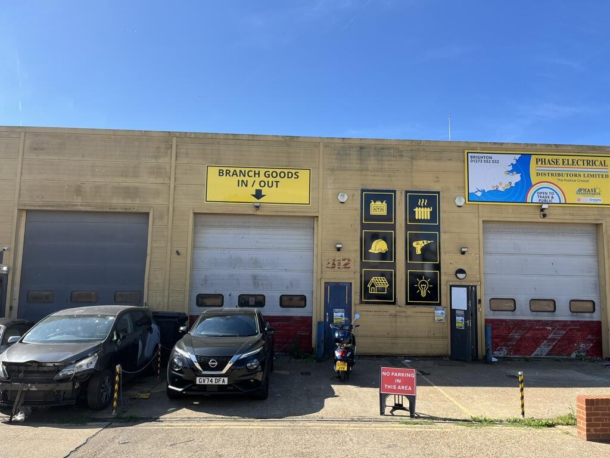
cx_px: 305
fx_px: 458
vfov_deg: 53.1
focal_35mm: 26
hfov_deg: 67.3
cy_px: 229
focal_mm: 5.1
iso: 50
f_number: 1.6
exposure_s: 1/2268
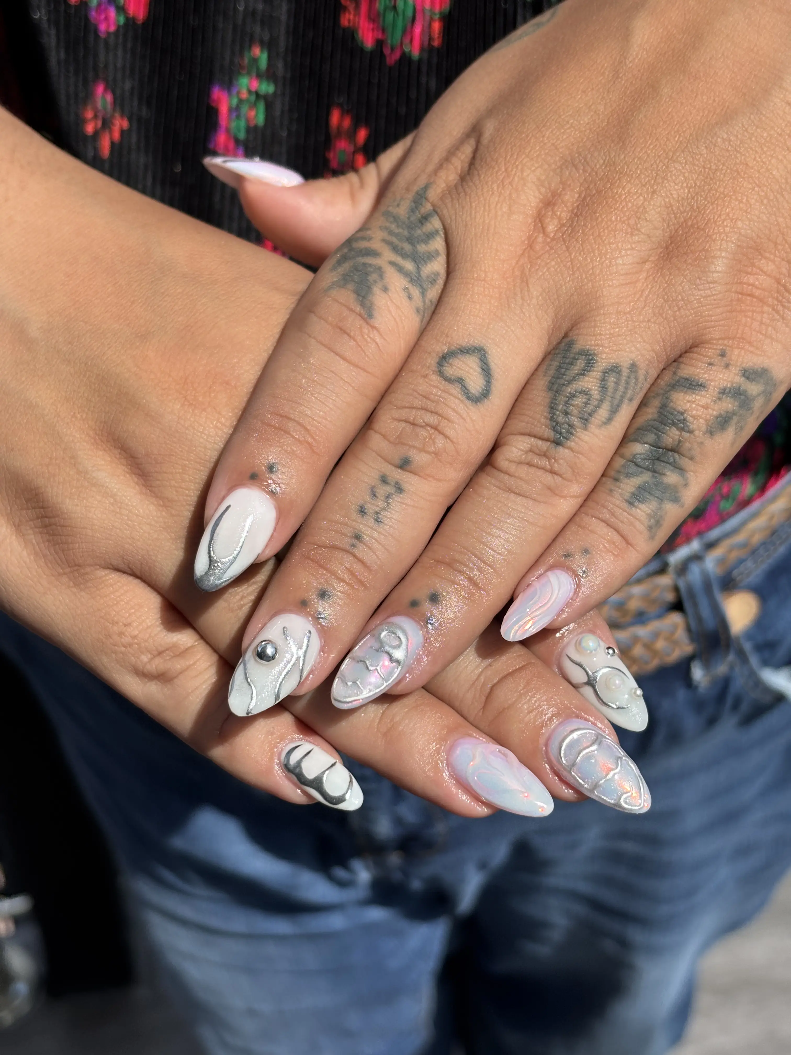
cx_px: 396
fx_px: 1584
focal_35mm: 52
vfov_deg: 36.8
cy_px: 528
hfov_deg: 28.0
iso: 32
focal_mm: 5.96
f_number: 1.6
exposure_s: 1/3663
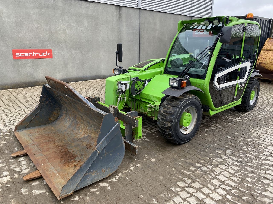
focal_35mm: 26
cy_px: 102
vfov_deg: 53.1
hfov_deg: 67.3
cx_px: 136
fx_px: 205
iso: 64
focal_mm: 4.25
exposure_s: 1/121
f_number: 1.8
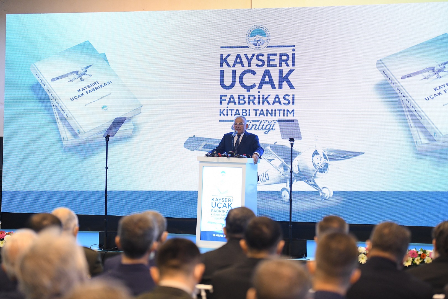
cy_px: 150
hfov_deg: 21.5
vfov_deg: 14.4
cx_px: 224
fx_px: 1182
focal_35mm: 95
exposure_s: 1/100
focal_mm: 95
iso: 2500
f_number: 2.8
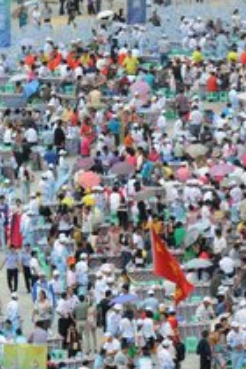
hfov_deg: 2.8
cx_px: 290
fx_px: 5114
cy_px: 336
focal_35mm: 499
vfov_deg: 4.1
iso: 640
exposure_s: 1/1000
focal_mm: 175
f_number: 8
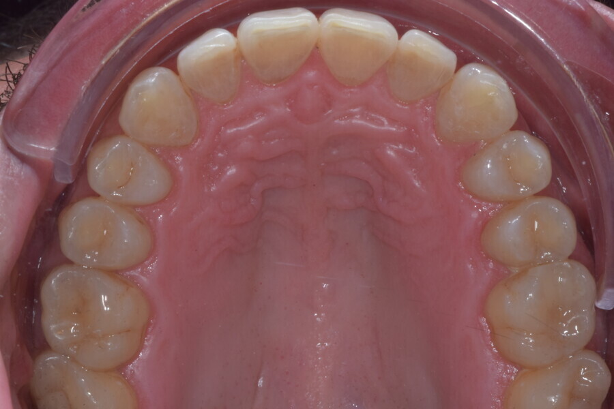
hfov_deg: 13.0
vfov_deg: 8.7
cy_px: 204
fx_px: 2686
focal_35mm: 158
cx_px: 307
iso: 400
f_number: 32
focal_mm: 105
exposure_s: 1/160
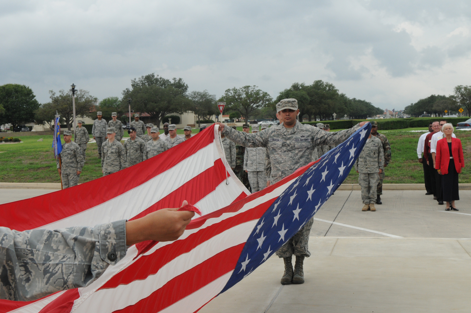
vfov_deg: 26.4
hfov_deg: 38.9
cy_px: 156
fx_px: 666
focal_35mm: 51
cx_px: 236
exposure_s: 1/500
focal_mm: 34
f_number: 11
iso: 640
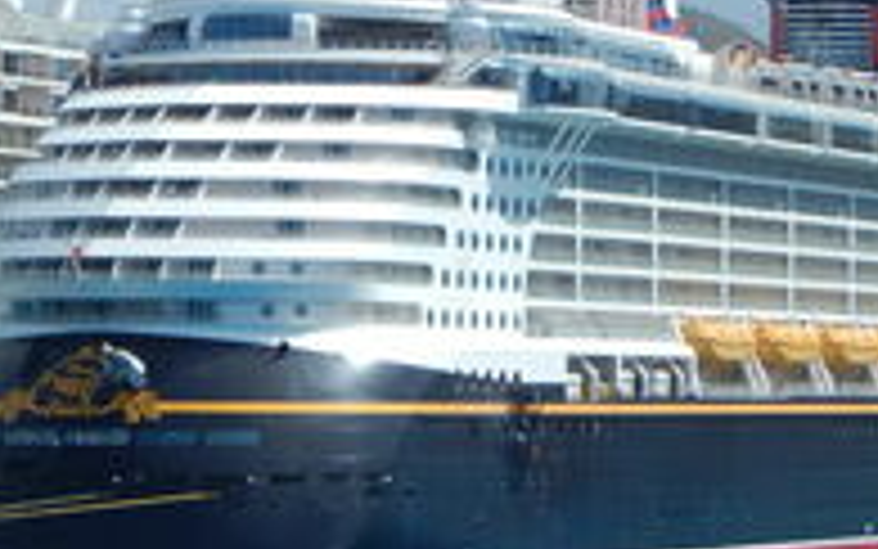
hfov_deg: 9.3
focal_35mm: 226
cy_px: 328
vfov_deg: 5.8
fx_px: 5409
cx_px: 608
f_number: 4.5
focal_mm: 18.7
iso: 125
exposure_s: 1/1250
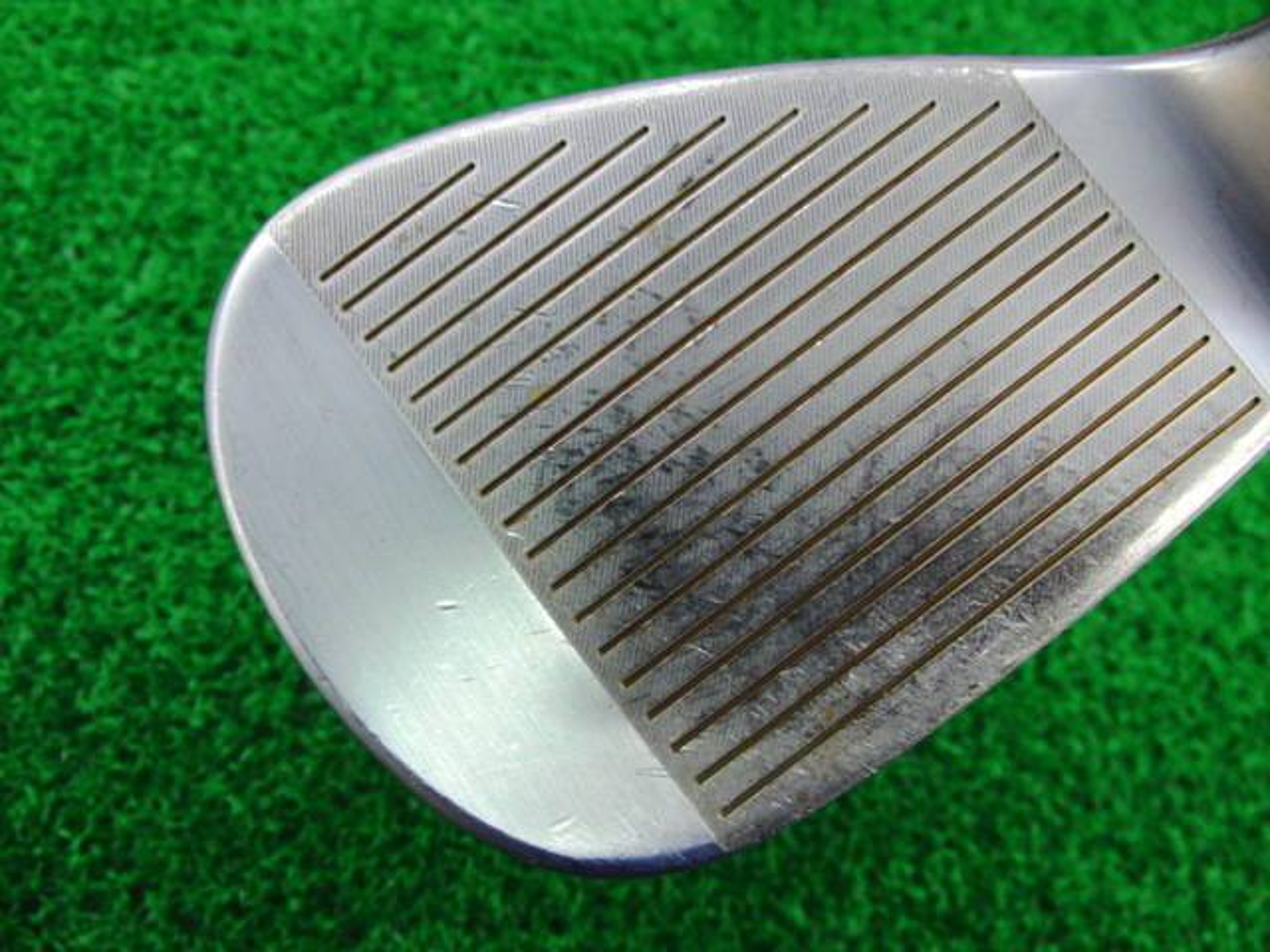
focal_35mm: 37
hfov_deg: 50.1
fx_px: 1357
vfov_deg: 38.7
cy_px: 476
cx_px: 635
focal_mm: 6.42
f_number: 3.6
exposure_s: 1/30
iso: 400
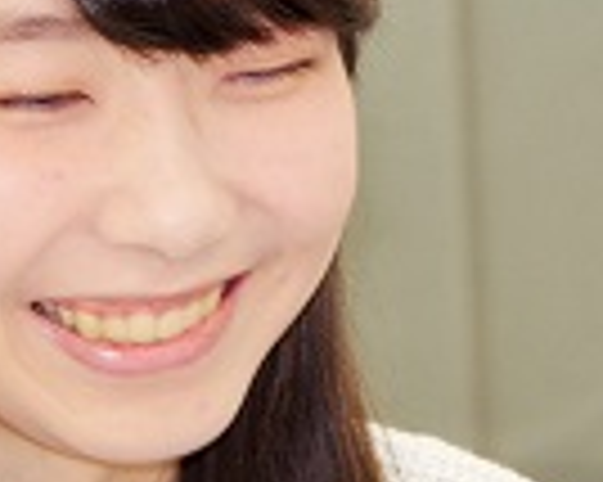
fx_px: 6313
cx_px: 472
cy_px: 484
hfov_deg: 5.5
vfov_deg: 4.4
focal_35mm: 354
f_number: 4.5
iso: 400
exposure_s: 1/50
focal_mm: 53
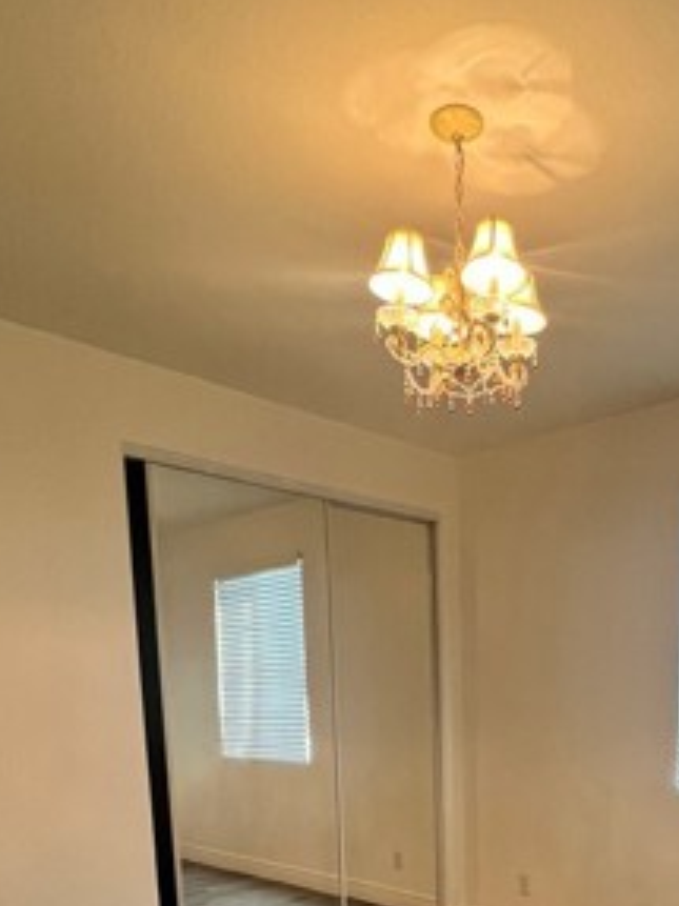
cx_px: 505
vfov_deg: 53.4
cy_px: 827
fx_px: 759
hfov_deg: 46.5
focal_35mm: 29
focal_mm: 1.57
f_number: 1.8
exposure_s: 1/60
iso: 250
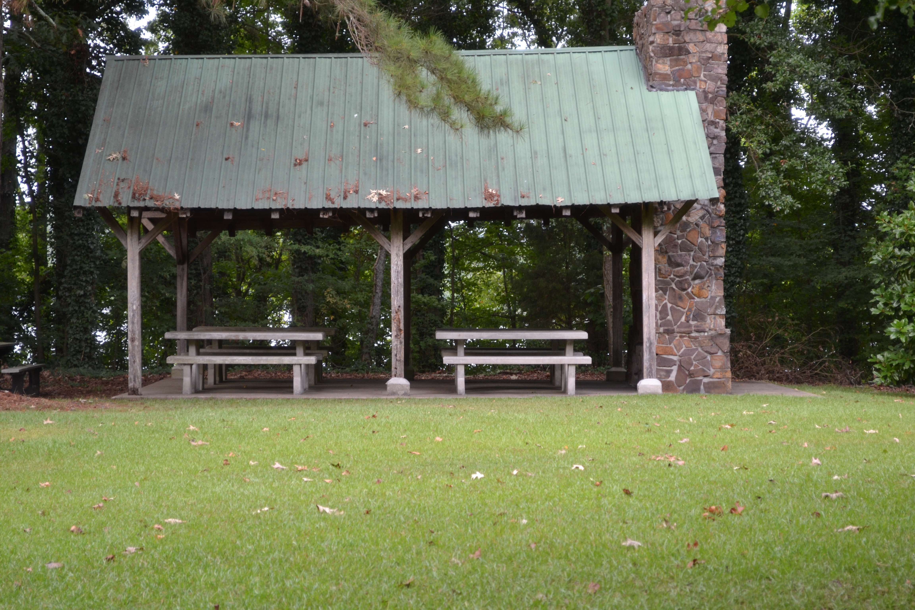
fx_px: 2097
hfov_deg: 24.6
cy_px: 305
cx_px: 458
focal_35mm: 82
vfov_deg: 16.6
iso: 400
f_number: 5.6
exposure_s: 1/60
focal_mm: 55
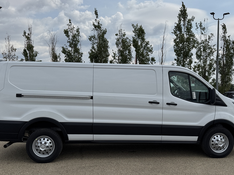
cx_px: 120
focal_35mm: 32
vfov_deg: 44.1
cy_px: 96
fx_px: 216
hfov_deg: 56.8
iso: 80
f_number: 1.78
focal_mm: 6.76
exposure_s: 1/9009
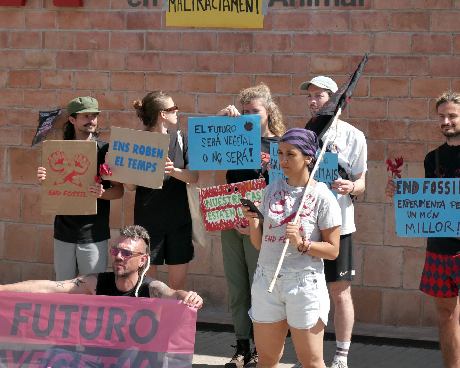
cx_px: 209
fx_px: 1729
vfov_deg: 12.1
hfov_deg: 15.2
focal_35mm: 127
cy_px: 168
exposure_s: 1/4000
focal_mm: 45
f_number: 4
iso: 640
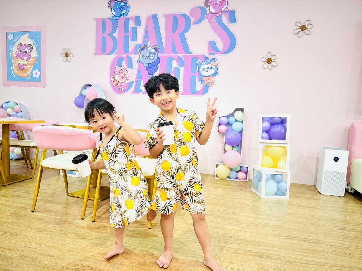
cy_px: 136
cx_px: 181
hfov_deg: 71.6
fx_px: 251
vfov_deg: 56.8
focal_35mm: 24
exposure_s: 1/60
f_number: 1.78
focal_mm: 6.76
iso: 125
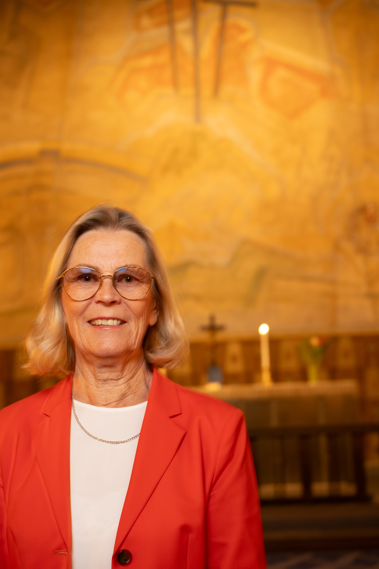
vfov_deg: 39.6
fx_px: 789
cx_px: 190
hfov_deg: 27.0
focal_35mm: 50
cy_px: 284
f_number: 2.5
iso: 320
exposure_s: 1/13
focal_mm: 33
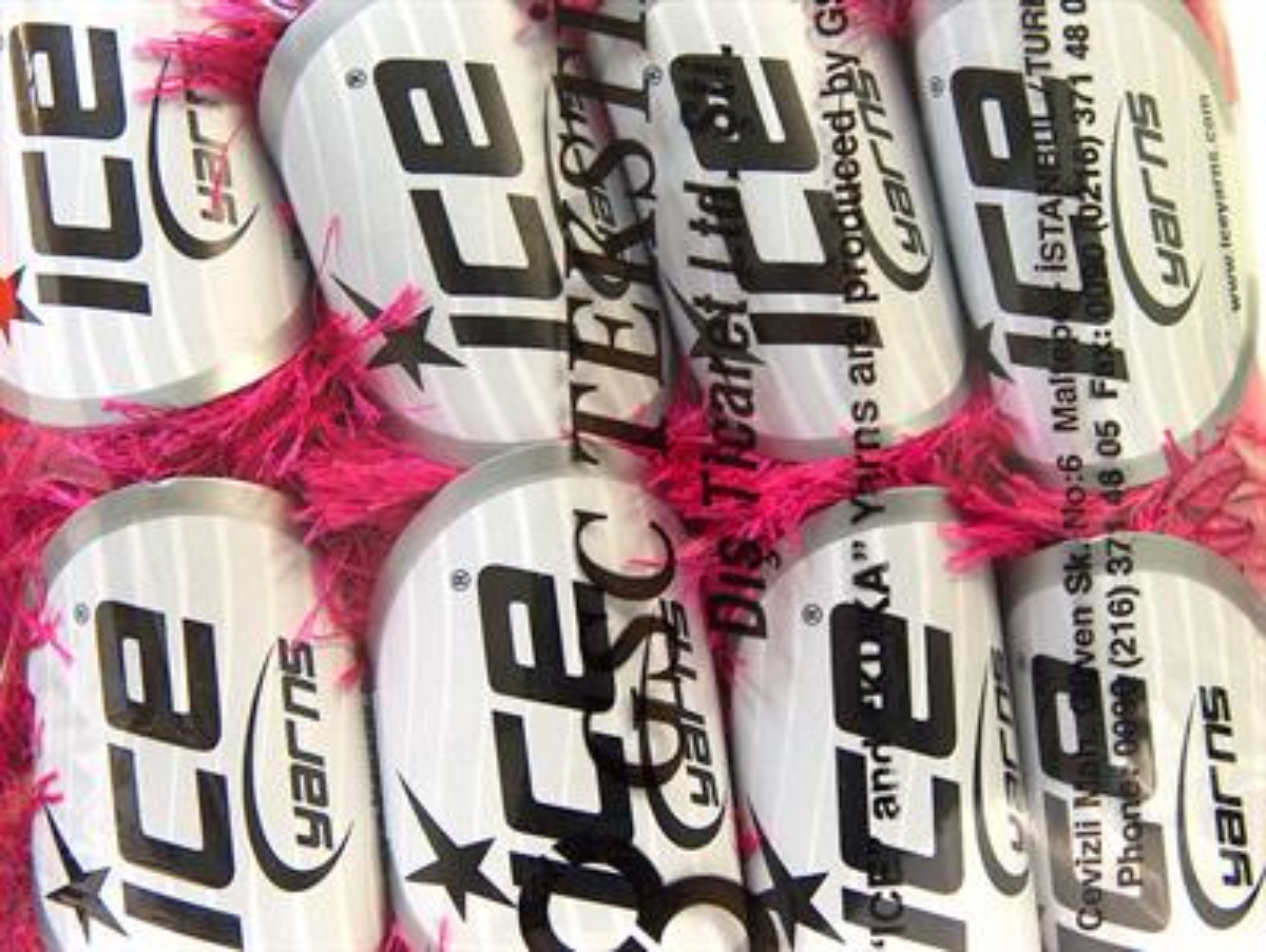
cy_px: 476
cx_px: 633
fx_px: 1904
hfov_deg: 36.8
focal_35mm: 52
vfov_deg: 28.1
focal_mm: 10.64
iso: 200
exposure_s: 1/25.5
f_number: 2.8
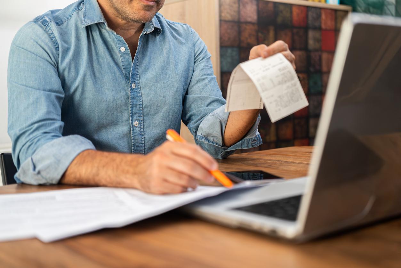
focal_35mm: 50
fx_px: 557
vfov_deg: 27.0
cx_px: 200
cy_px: 134
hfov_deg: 39.6
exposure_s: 1/160
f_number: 2.5
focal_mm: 50
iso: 1000
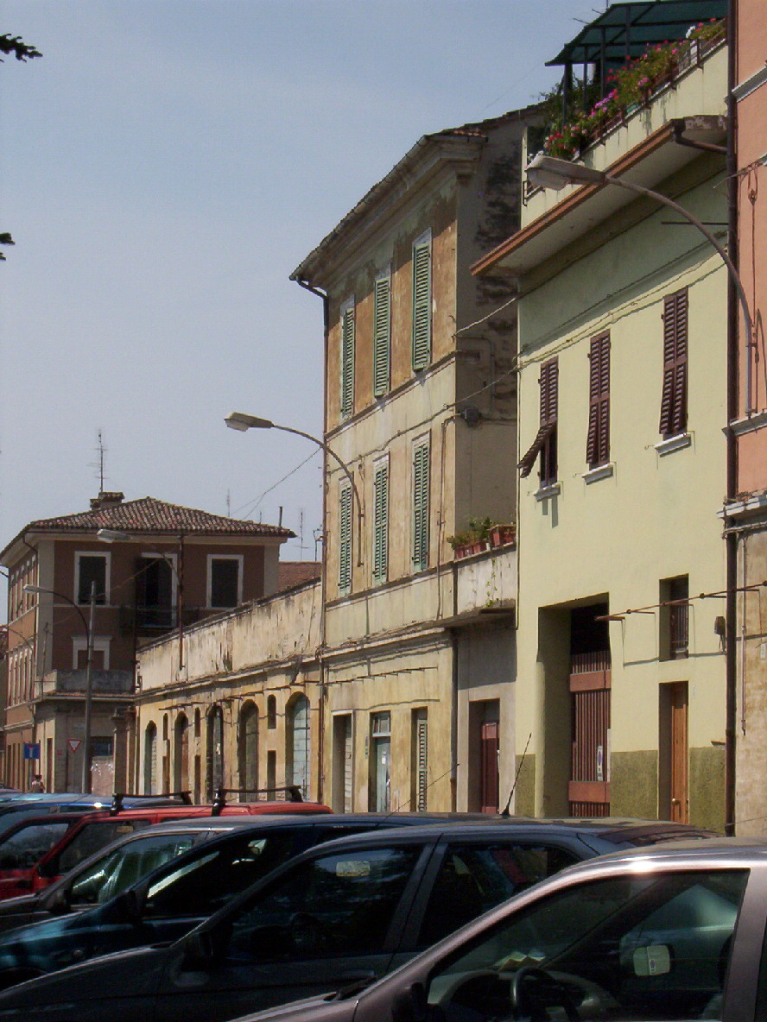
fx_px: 3191
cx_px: 384
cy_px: 511
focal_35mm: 108
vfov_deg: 18.2
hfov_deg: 13.7
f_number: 8.9
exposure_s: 1/563
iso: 100
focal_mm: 16.61
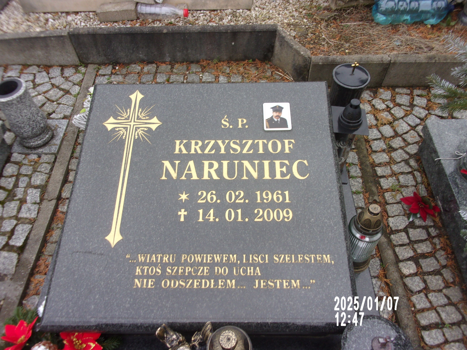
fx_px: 378
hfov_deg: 63.4
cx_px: 234
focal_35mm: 28
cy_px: 175
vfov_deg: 49.7
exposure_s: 1/45
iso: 80
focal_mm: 5.1
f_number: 3.9
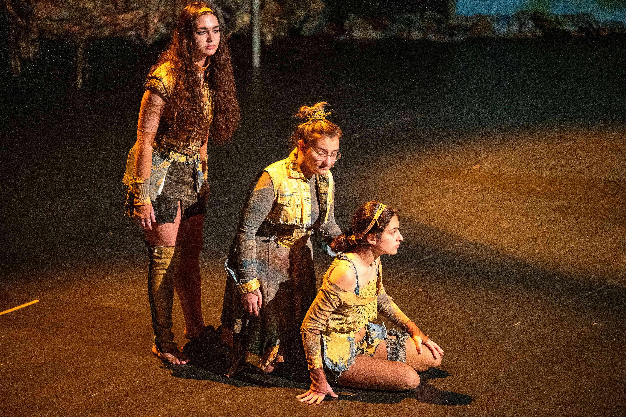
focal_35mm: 200
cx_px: 313
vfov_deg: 6.9
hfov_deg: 10.3
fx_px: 3475
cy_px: 208
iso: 3200
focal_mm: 200
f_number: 2.8
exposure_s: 1/80
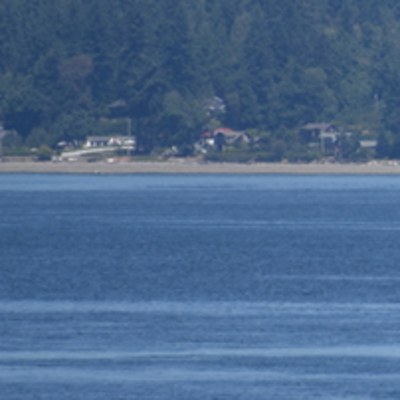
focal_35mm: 1618
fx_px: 21153
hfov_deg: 1.1
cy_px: 257
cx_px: 788
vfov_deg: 1.1
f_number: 6.3
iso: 100
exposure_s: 1/640
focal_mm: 300
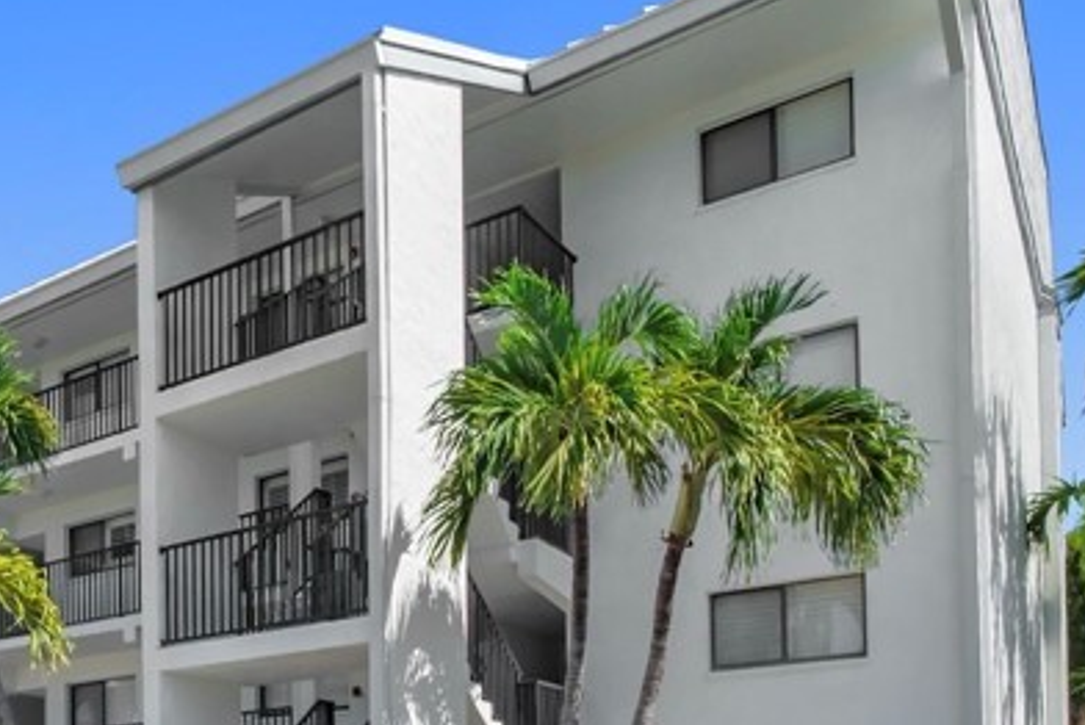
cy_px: 861
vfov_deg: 30.2
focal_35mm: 38
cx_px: 111
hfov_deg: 45.9
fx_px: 1146
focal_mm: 7
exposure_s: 1/1000
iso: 200
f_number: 7.1
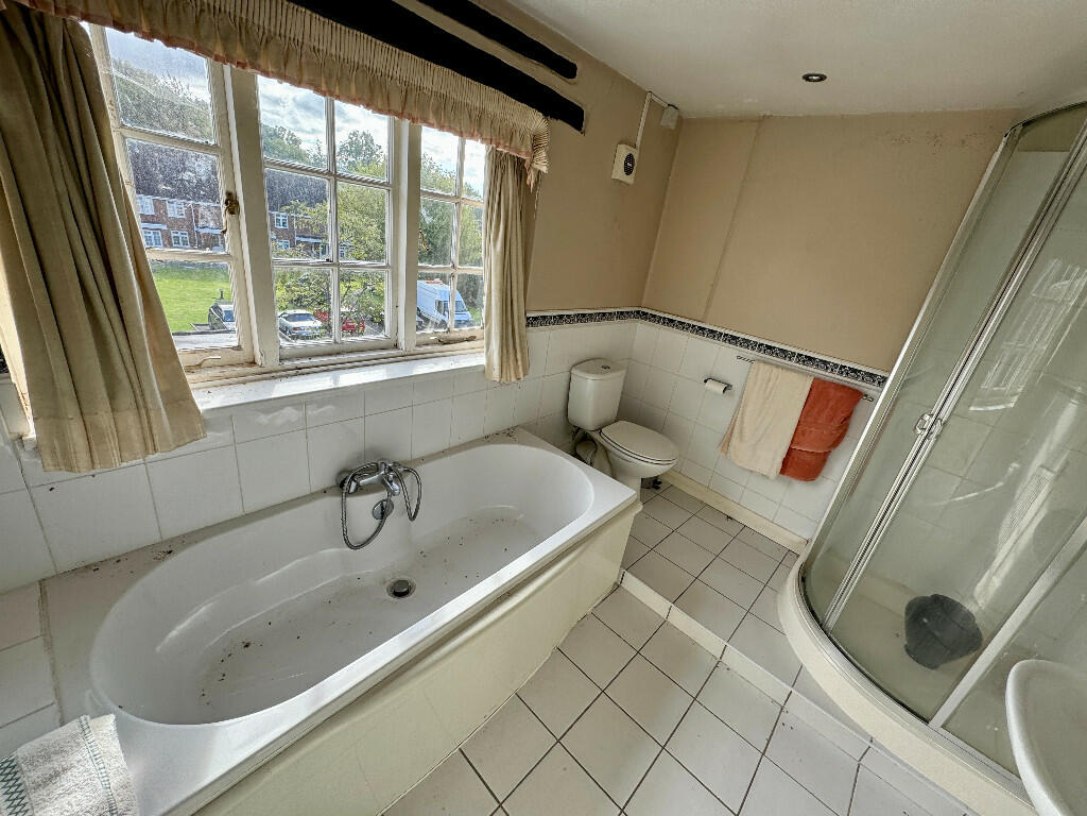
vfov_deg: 85.7
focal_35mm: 14
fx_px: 440
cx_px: 544
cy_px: 408
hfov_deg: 102.1
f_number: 2.2
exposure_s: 1/175
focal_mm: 2.22
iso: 40
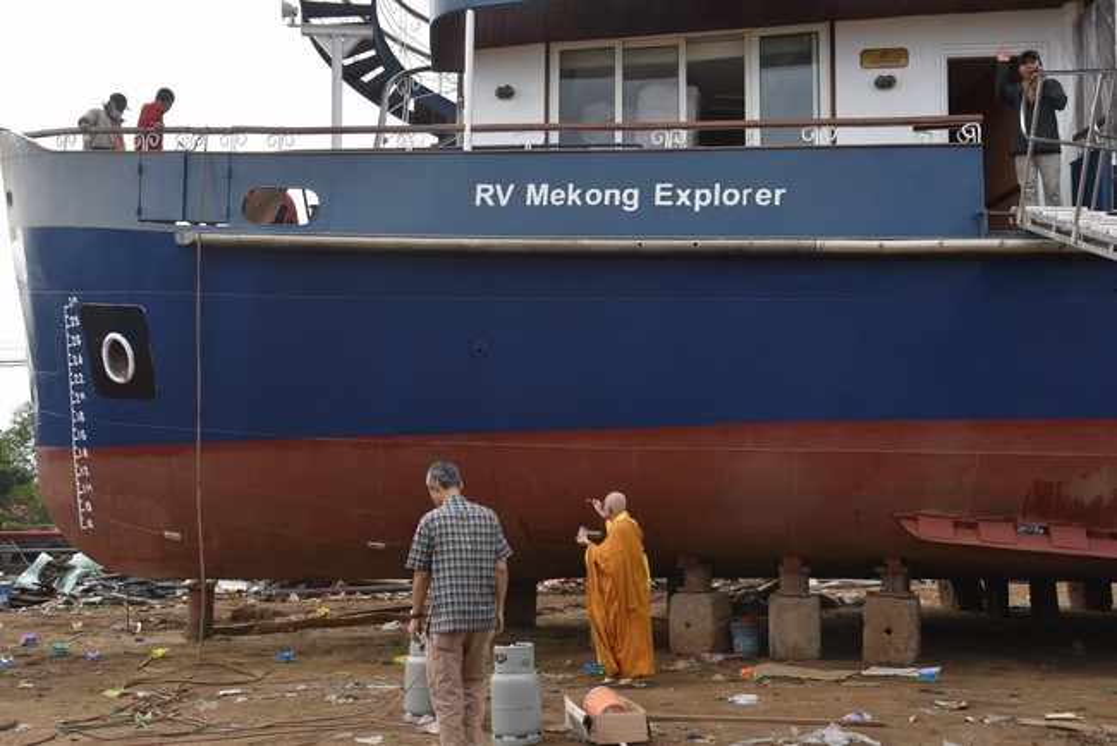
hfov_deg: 50.7
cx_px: 558
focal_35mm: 38
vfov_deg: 35.1
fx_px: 1180
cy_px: 373
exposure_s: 1/250
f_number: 8
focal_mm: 38
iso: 250
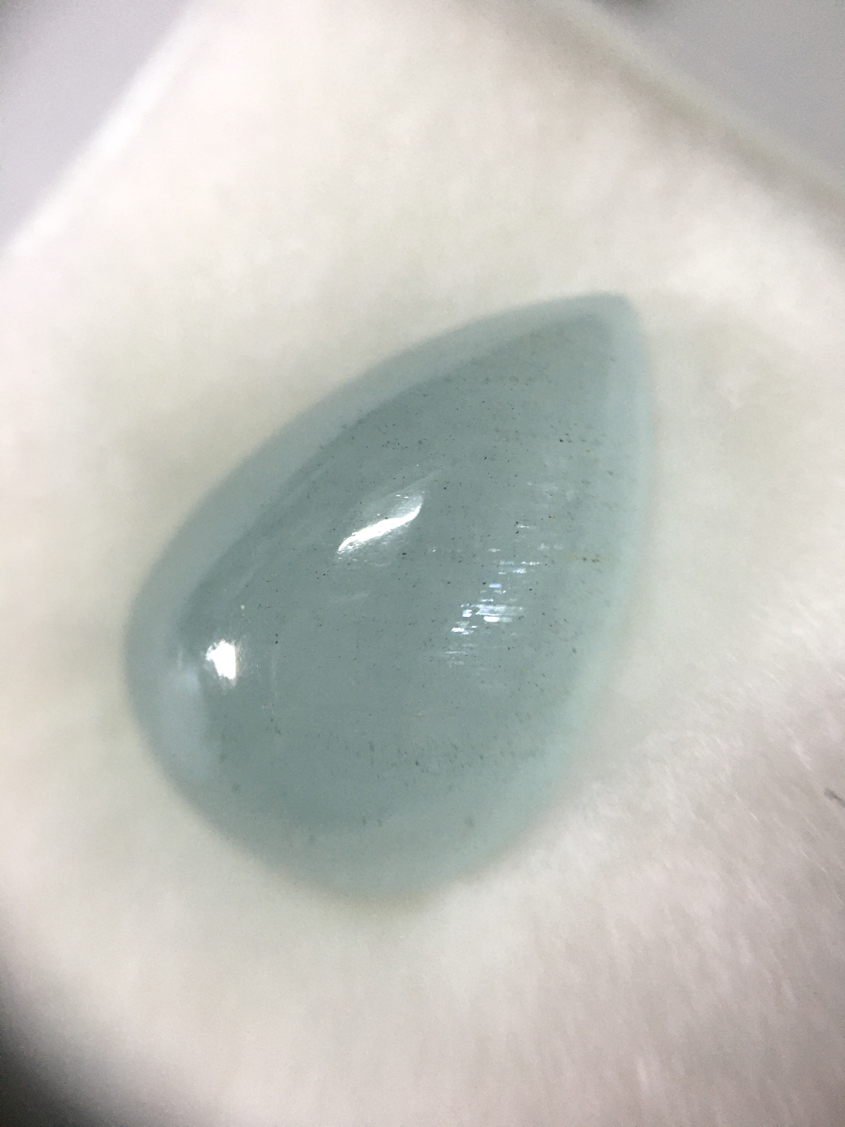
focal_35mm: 29
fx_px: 944
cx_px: 422
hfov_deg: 48.2
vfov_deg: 61.7
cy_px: 564
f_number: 2.2
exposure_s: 1/33
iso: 125
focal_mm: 4.15
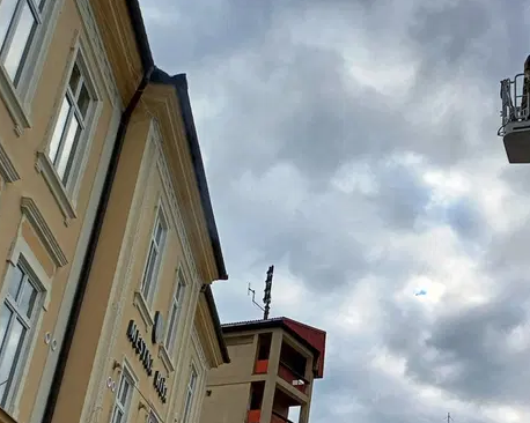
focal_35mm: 48
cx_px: 462
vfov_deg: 30.3
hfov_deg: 36.7
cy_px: 368
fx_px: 753
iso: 50
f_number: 1.8
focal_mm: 4.65
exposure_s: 1/766
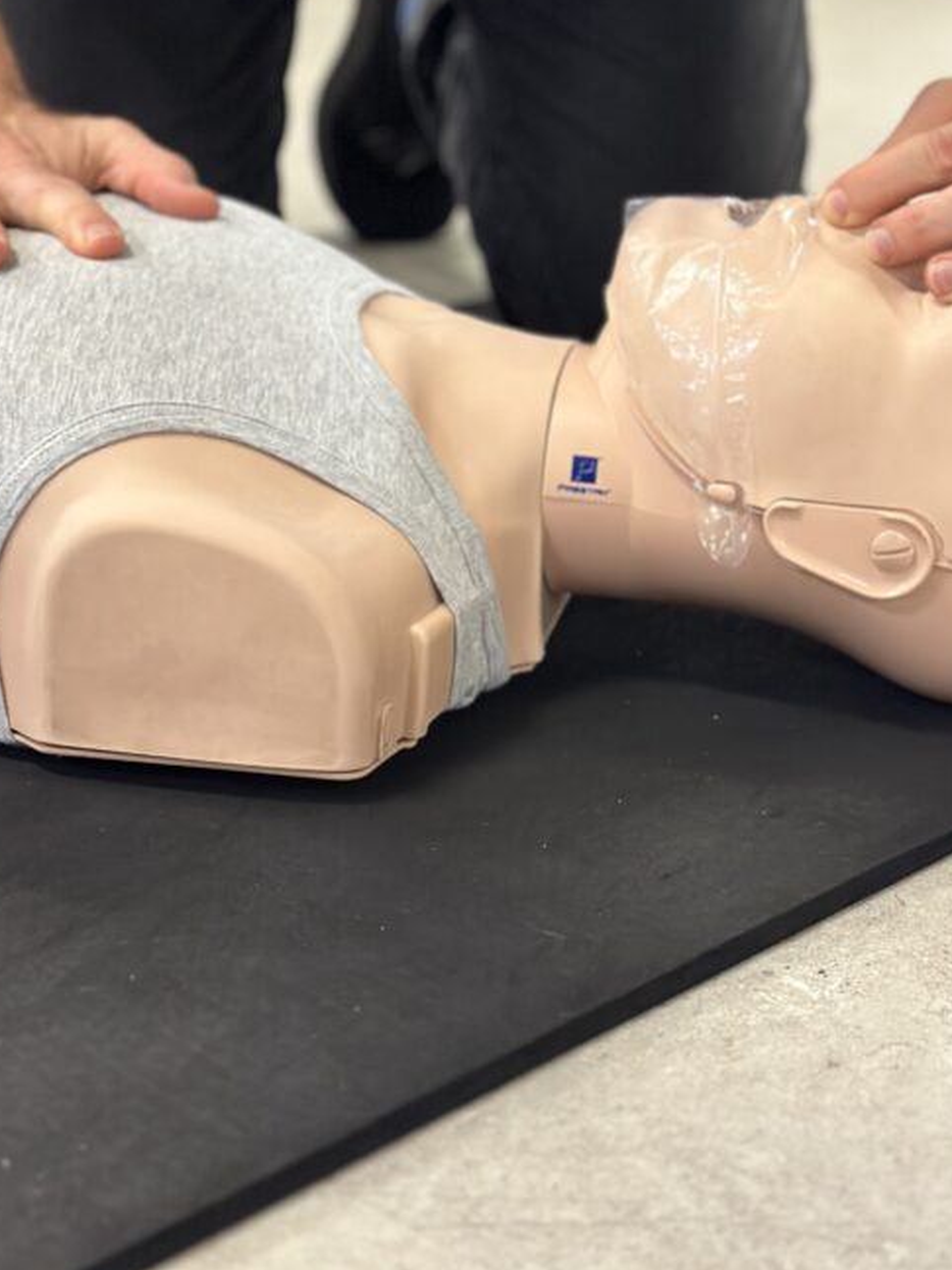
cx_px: 567
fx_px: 2788
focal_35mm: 76
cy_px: 287
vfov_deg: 25.3
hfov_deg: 19.4
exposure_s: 1/50
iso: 320
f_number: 1.78
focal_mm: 6.86
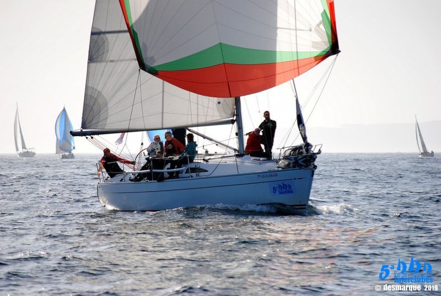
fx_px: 3222
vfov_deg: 5.3
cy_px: 148
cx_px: 220
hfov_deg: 7.8
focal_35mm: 262
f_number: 5.3
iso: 200
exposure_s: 1/1250
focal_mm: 175
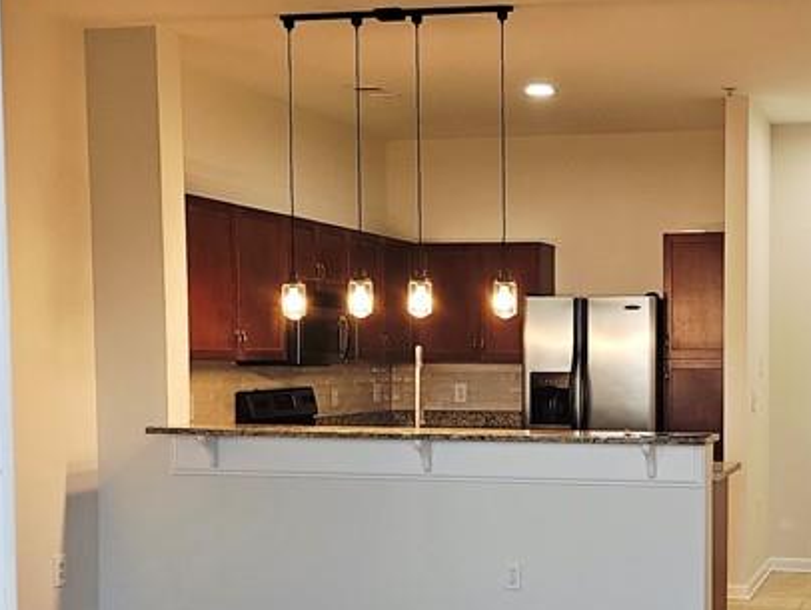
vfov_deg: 25.1
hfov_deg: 32.3
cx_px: 657
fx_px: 1360
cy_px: 428
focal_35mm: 58
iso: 50
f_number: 1.7
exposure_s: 1/60
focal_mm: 6.3
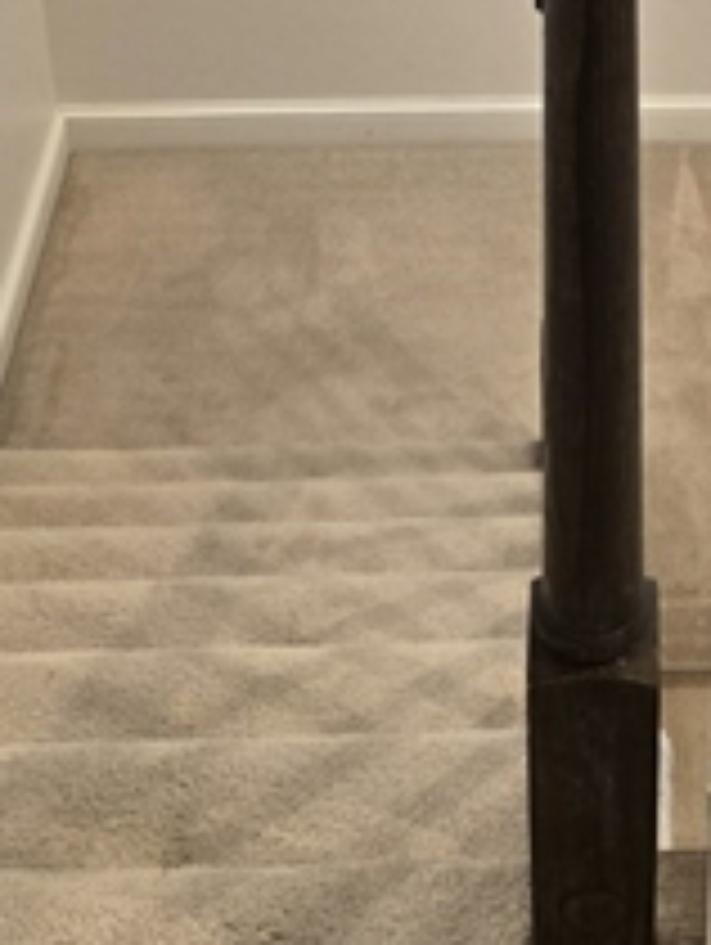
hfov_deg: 17.4
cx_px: 639
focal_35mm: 84
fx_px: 2296
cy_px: -248
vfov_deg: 21.3
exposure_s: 1/120
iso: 200
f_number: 1.8
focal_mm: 5.4
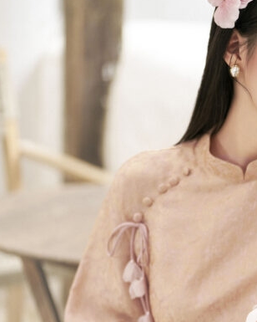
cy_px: 296
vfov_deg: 15.7
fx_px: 1150
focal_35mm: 121
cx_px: 251
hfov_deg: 12.6
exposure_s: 1/125
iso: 640
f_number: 1.6
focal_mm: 50
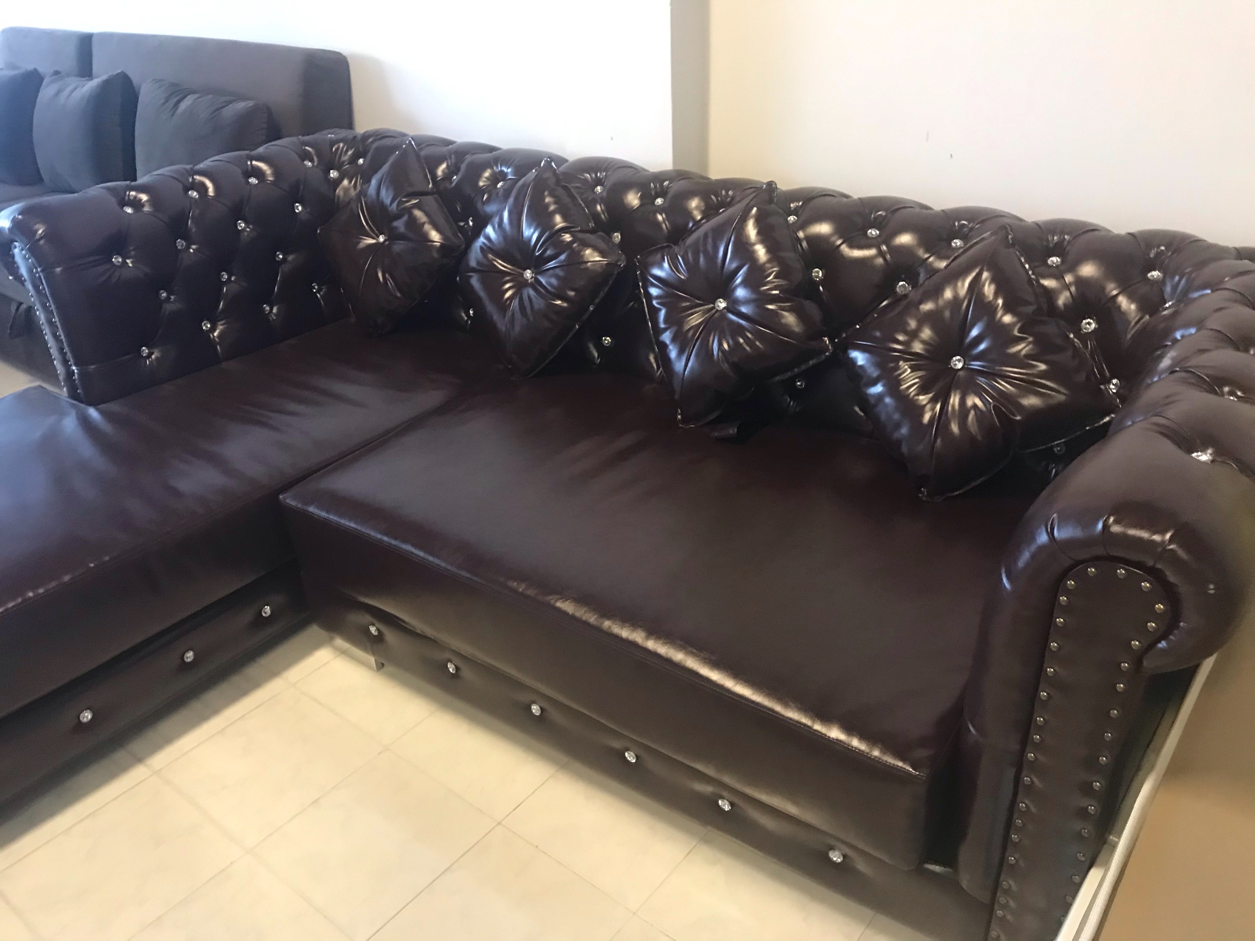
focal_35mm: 28
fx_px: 1015
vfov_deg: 49.7
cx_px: 628
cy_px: 470
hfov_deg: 63.4
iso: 100
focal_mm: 3.99
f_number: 1.8
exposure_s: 1/10
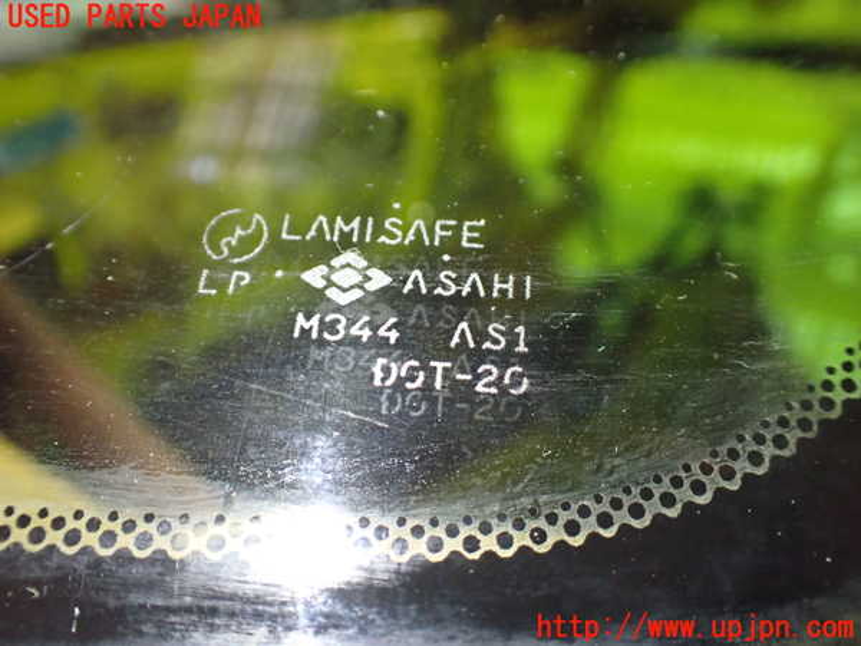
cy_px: 323
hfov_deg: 60.0
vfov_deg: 46.8
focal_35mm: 30
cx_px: 430
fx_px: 746
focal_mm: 5.4
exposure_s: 1/50
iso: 800
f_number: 2.3
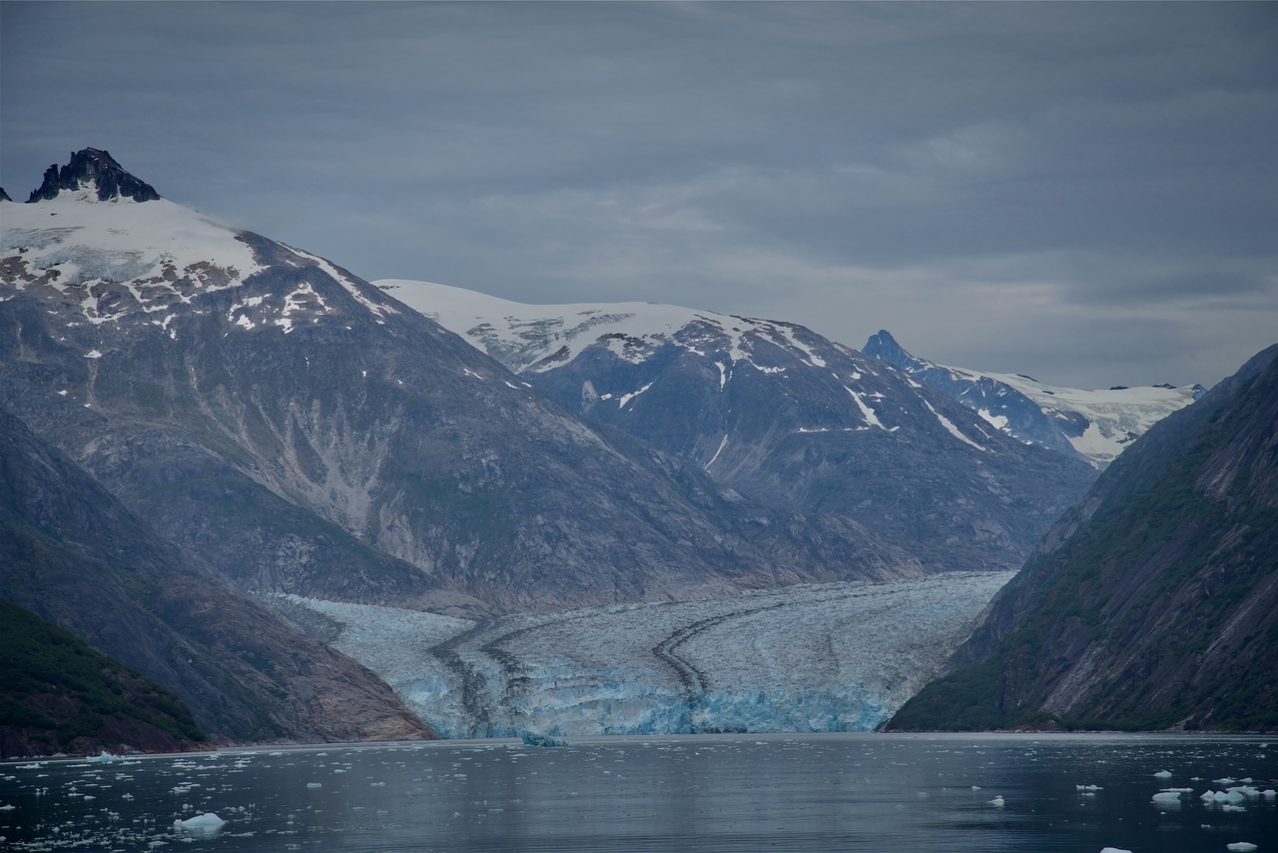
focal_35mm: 120
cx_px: 639
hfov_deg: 17.1
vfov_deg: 11.4
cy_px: 426
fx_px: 4261
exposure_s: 1/320
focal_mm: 120
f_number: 9
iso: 100
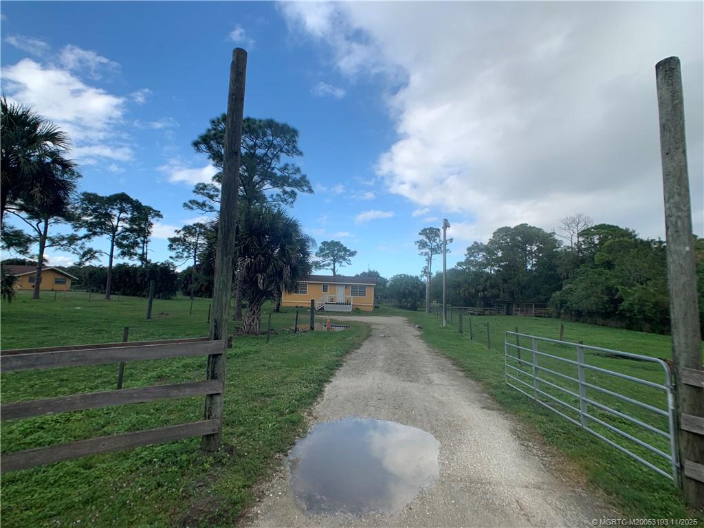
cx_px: 352
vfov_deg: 53.1
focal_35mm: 26
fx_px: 529
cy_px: 264
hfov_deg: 67.3
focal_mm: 4.25
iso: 25
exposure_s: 1/1190
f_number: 1.8
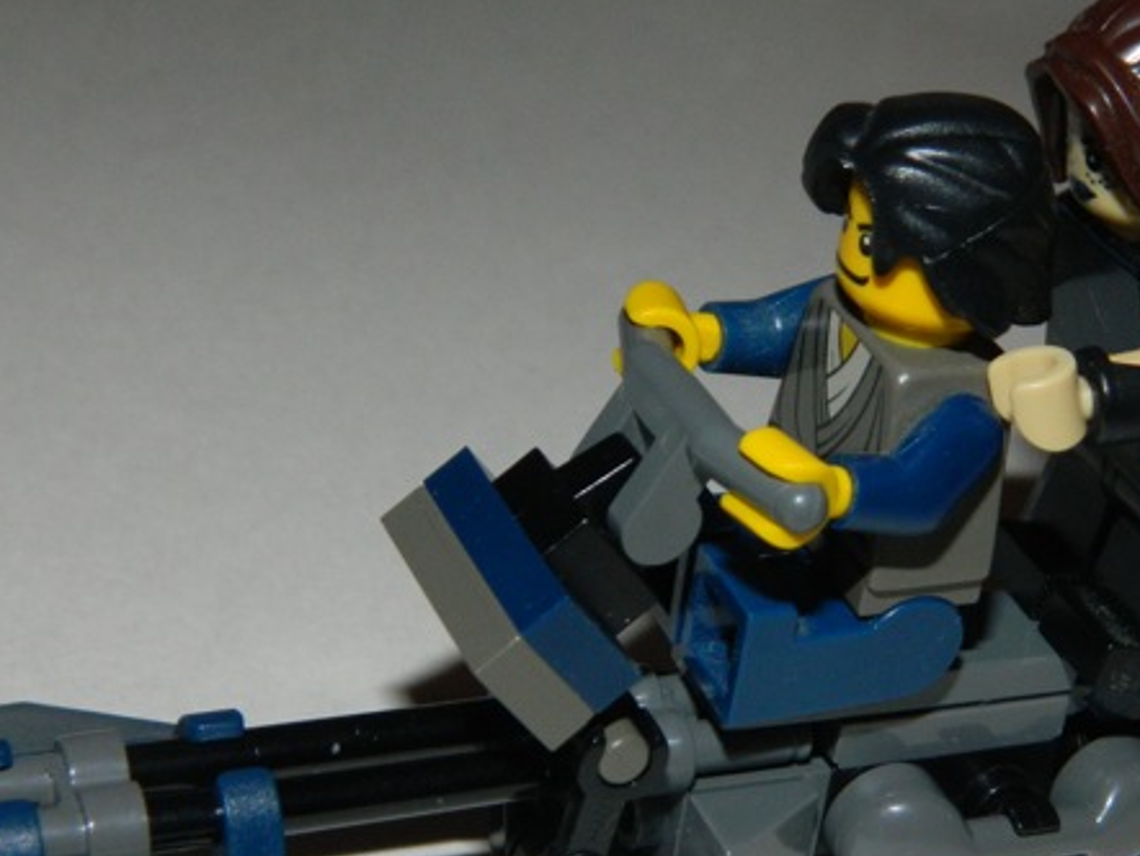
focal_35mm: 85
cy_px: 627
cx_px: 797
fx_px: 2801
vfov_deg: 17.3
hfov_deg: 22.9
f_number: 10.2
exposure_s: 1/50
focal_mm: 8.4
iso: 200
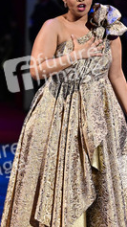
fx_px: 1799
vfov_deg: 7.2
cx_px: 80
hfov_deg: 4.0
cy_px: 118
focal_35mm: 300
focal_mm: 170
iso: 9000
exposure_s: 1/320
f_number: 4
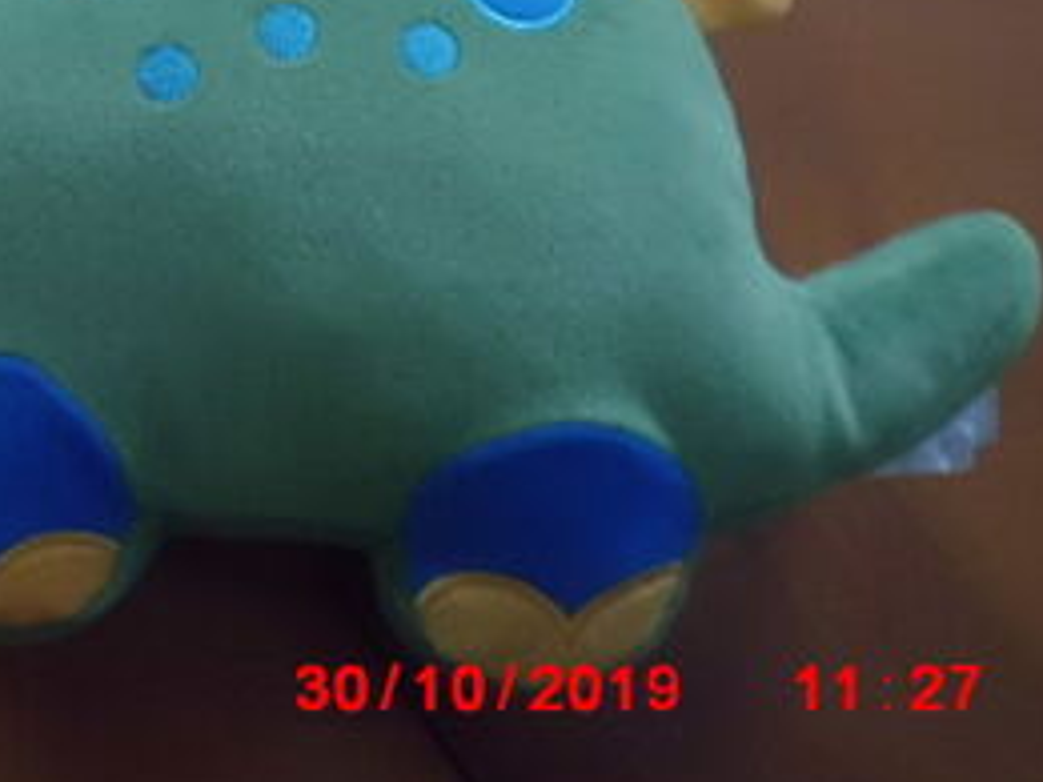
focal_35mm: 48
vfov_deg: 29.3
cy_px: 116
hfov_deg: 37.8
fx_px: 1446
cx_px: 168
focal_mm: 4.6
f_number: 3.2
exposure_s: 1/8
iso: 800
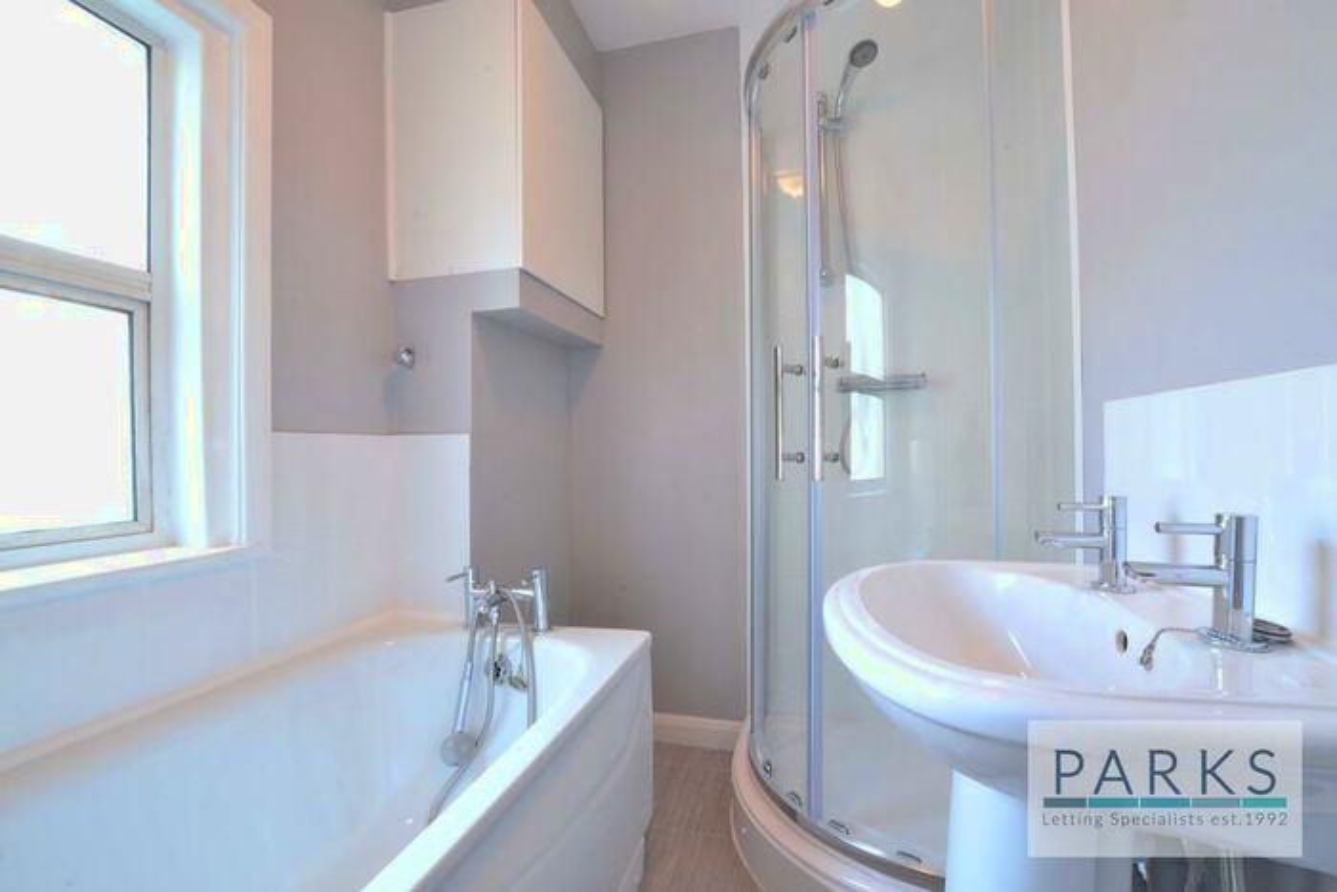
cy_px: 446
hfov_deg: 100.4
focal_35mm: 15
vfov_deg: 77.4
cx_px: 668
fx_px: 557
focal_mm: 10
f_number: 20
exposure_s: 5
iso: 100
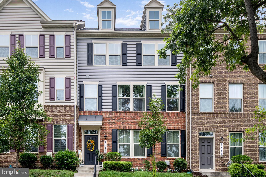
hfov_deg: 60.3
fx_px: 229
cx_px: 133
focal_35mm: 31
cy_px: 88
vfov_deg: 42.3
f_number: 8
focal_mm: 31
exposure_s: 1/125
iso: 200
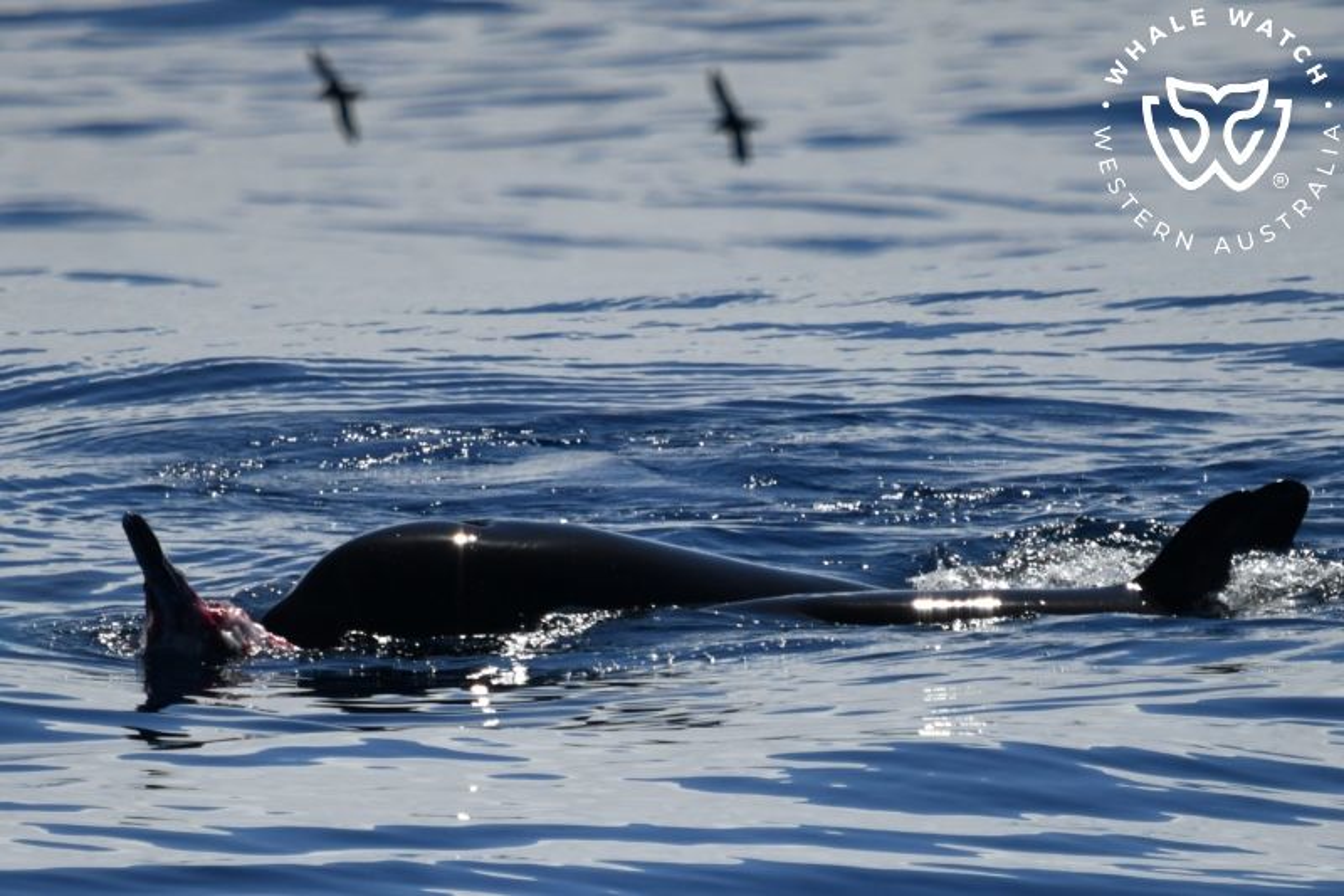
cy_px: 448
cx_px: 672
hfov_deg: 3.4
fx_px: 22394
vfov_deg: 2.3
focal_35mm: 600
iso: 560
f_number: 6.3
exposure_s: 1/8000
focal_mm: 600
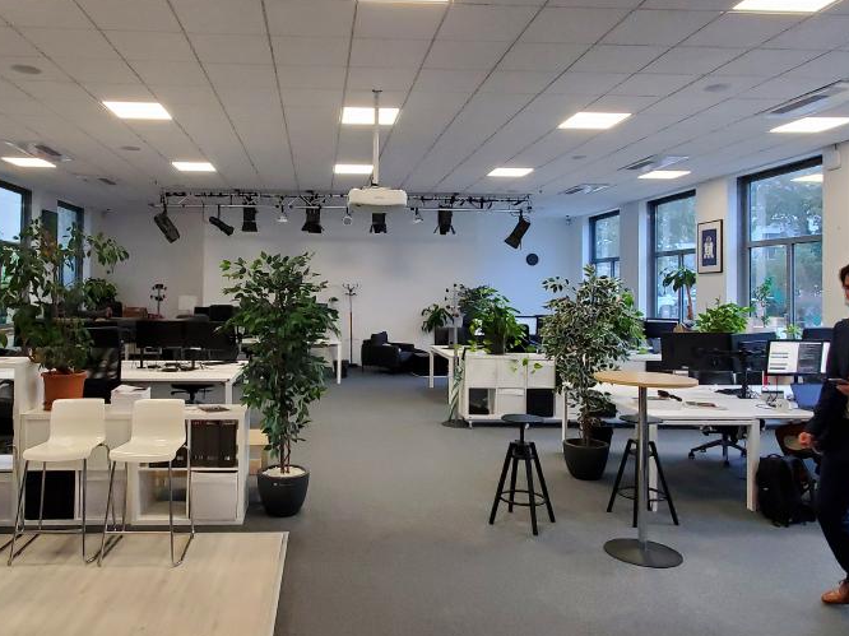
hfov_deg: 68.6
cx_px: 331
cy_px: 277
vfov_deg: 54.7
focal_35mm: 25
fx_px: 613
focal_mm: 1.8
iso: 400
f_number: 2.2
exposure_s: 1/50
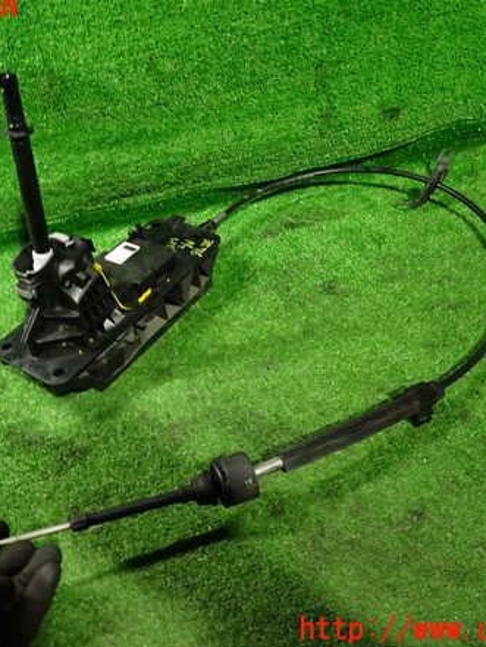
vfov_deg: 53.9
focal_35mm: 34
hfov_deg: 41.6
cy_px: 318
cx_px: 191
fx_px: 636
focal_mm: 4.5
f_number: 2
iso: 500
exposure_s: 1/30
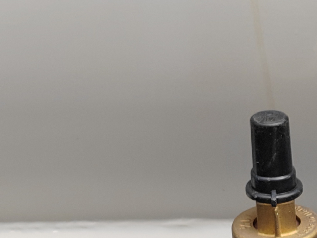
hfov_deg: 15.6
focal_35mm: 120
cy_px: 321
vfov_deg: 12.0
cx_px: 411
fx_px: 1099
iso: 50
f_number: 1.8
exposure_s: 1/120
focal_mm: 6.14
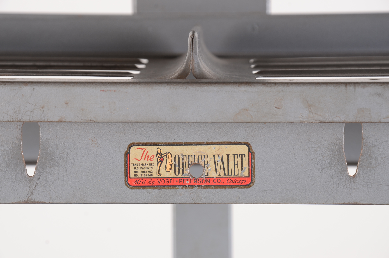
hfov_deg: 13.1
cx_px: 194
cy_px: 129
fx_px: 1698
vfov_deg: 8.7
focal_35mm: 158
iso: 160
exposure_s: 1/80
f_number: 10
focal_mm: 105
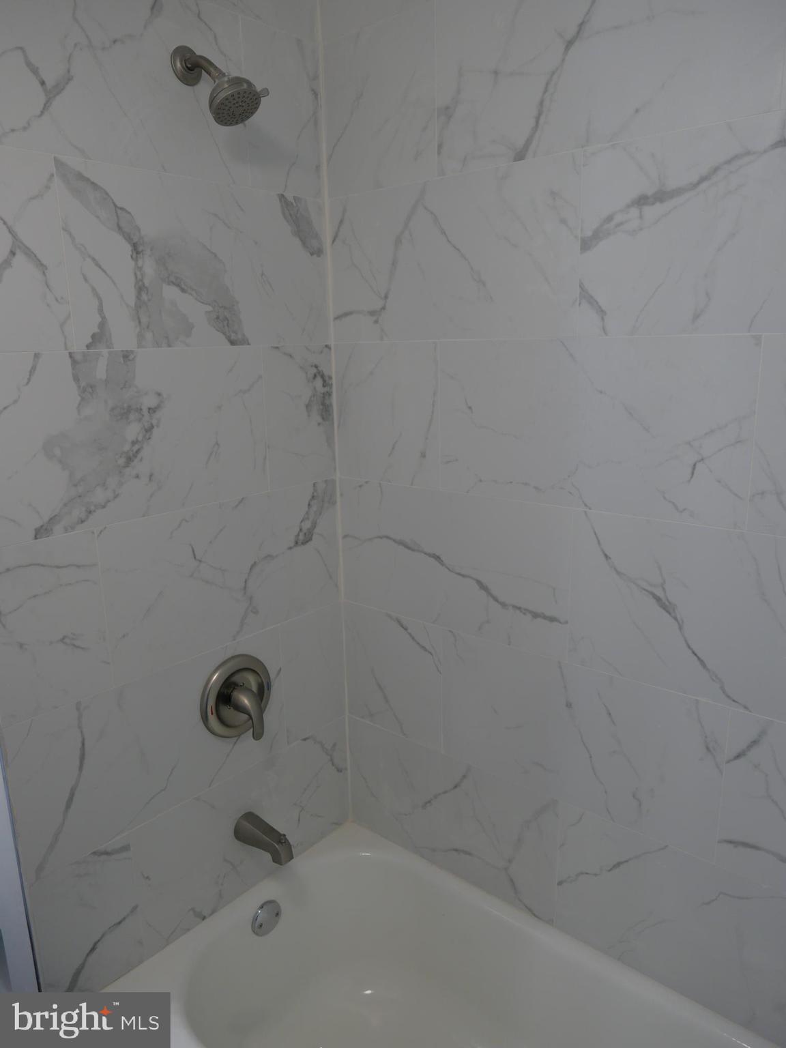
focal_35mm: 24
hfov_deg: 56.8
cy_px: 524
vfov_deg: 71.6
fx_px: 727
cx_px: 393
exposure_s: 1/125
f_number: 1.7
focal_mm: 10.9
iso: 200
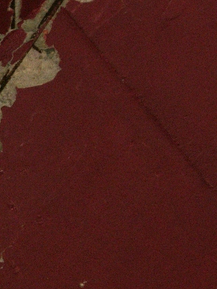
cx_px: -50
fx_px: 3646
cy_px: 217
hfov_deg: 3.4
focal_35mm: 436
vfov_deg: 4.5
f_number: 4
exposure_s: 1/100
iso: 100
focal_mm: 51.7
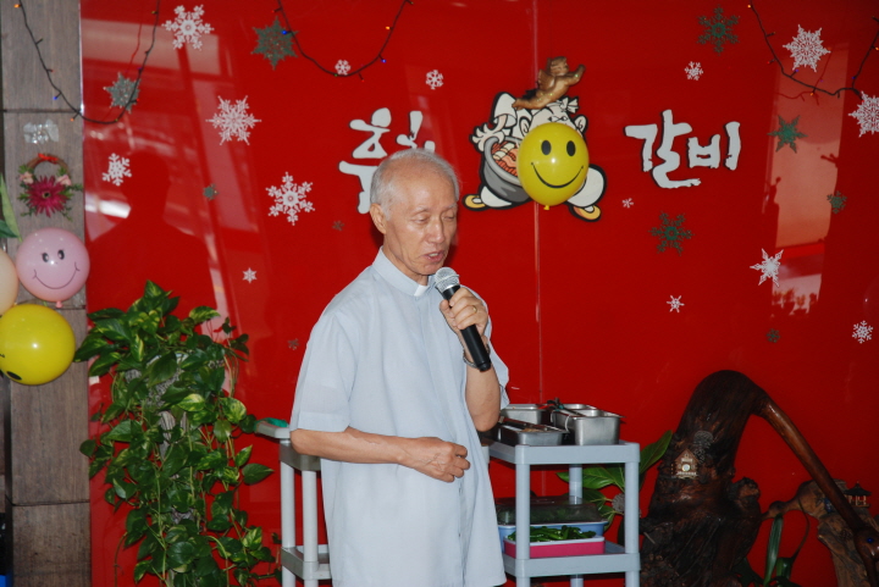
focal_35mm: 105
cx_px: 440
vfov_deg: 13.1
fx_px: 2565
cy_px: 294
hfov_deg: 19.4
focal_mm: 70
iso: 200
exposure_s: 1/60
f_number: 5.6
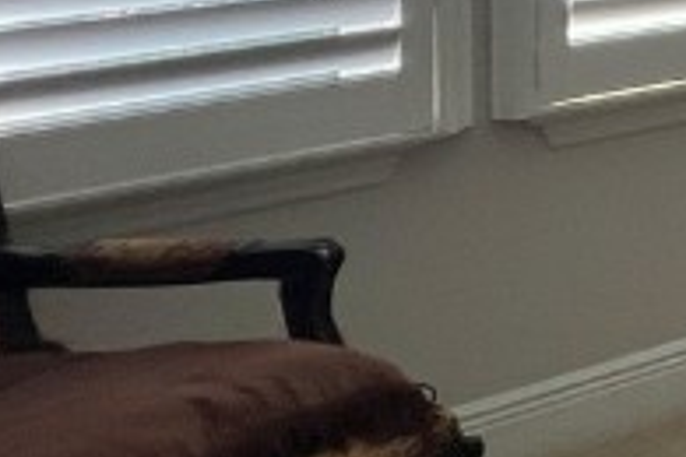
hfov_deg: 14.3
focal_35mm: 71
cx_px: 1731
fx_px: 1353
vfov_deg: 16.7
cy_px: -302
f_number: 1.8
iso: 40
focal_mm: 1.57
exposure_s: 1/120
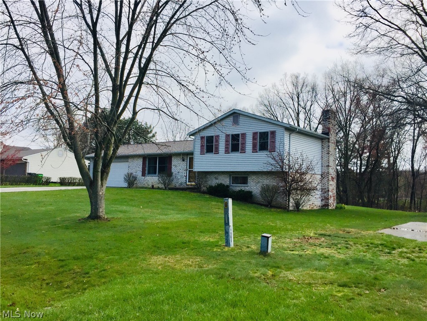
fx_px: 358
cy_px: 160
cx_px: 214
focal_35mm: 29
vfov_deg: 48.2
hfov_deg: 61.7
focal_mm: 4.15
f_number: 2.2
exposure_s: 1/2198
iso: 32
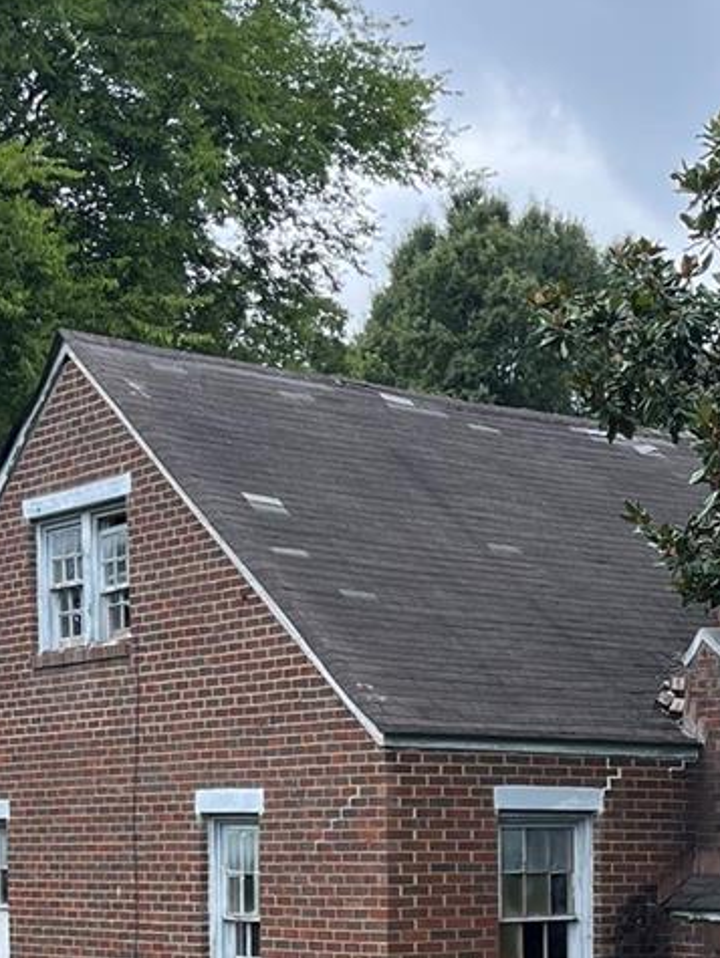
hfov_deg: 16.9
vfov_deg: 22.6
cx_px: 849
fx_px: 2326
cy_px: 879
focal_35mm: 84
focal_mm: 5.1
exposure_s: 1/1325
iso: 50
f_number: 1.6
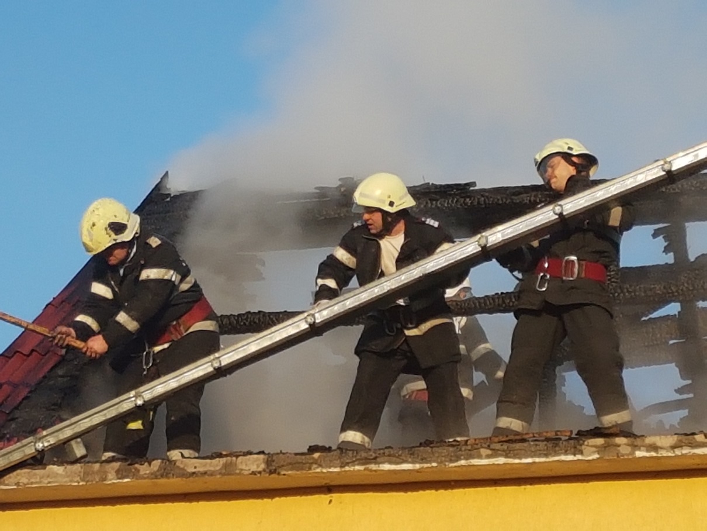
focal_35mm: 26
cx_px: 354
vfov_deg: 53.1
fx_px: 531
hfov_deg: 67.3
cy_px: 266
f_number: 1.7
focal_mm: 4.2
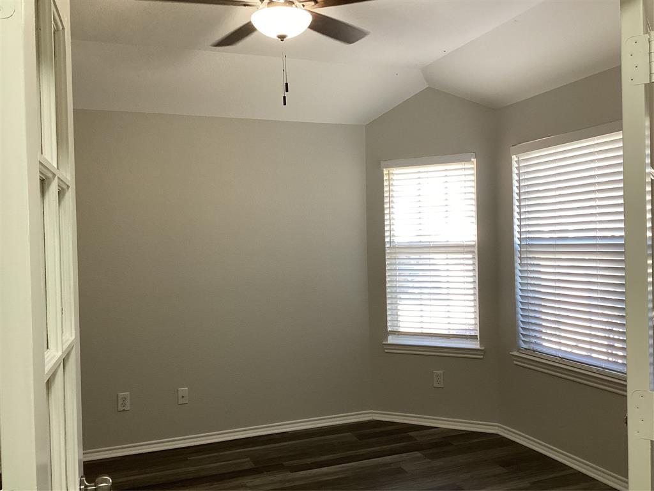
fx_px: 586
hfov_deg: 58.4
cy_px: 246
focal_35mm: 31
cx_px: 327
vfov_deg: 45.4
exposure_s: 1/60
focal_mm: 3.3
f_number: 2.4
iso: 100
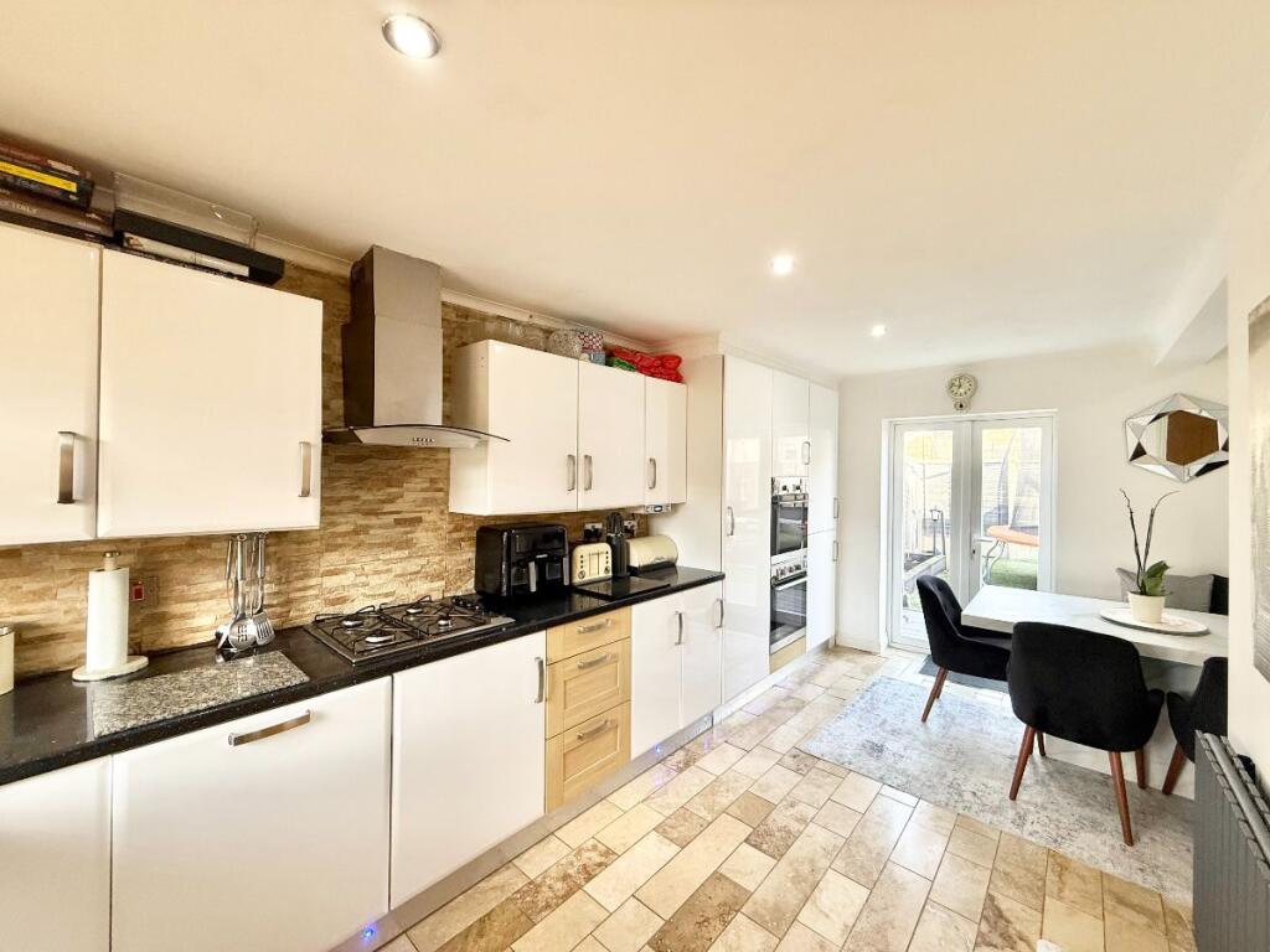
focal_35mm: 14
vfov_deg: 85.7
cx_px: 635
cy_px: 476
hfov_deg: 102.1
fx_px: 514
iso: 250
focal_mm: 2.22
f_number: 2.2
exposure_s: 1/100
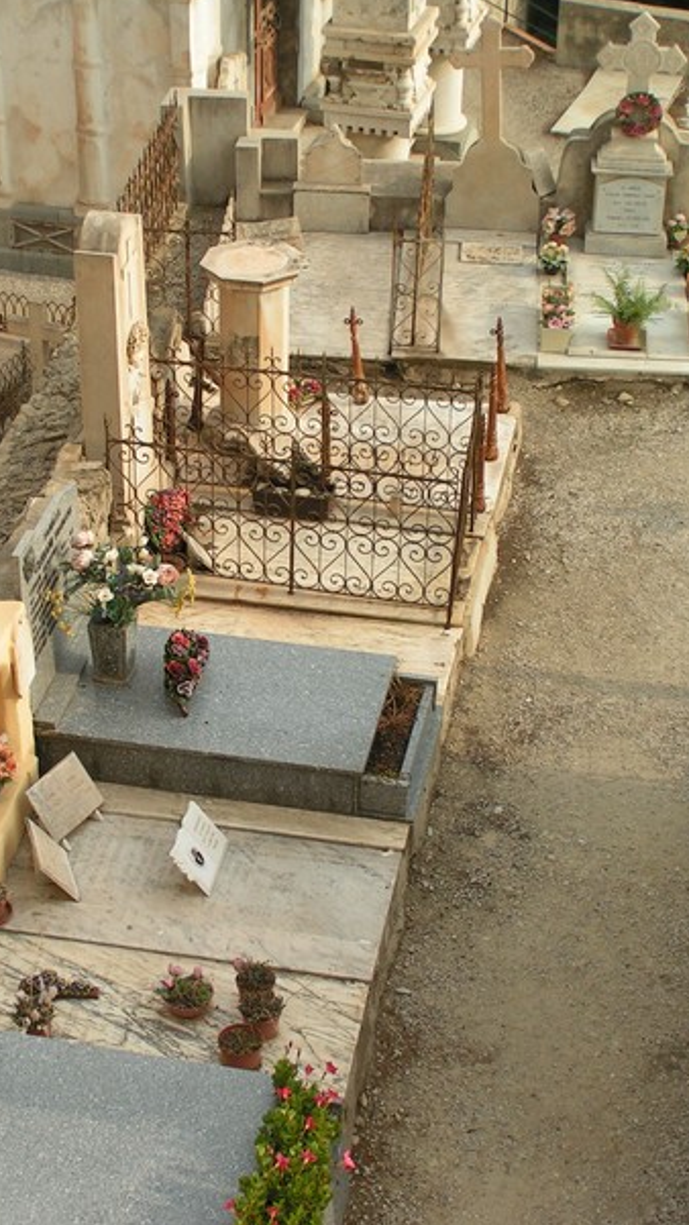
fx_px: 2274
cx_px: 292
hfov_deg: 17.2
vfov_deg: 30.2
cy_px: 612
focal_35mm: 70
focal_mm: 9.7
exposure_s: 1/250
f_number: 5
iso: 50
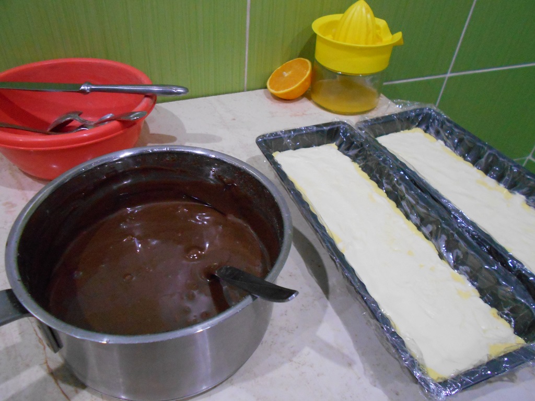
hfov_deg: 67.3
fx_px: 402
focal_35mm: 26
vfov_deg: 53.1
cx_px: 268
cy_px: 200
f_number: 3.2
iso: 800
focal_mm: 4.6
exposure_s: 1/20
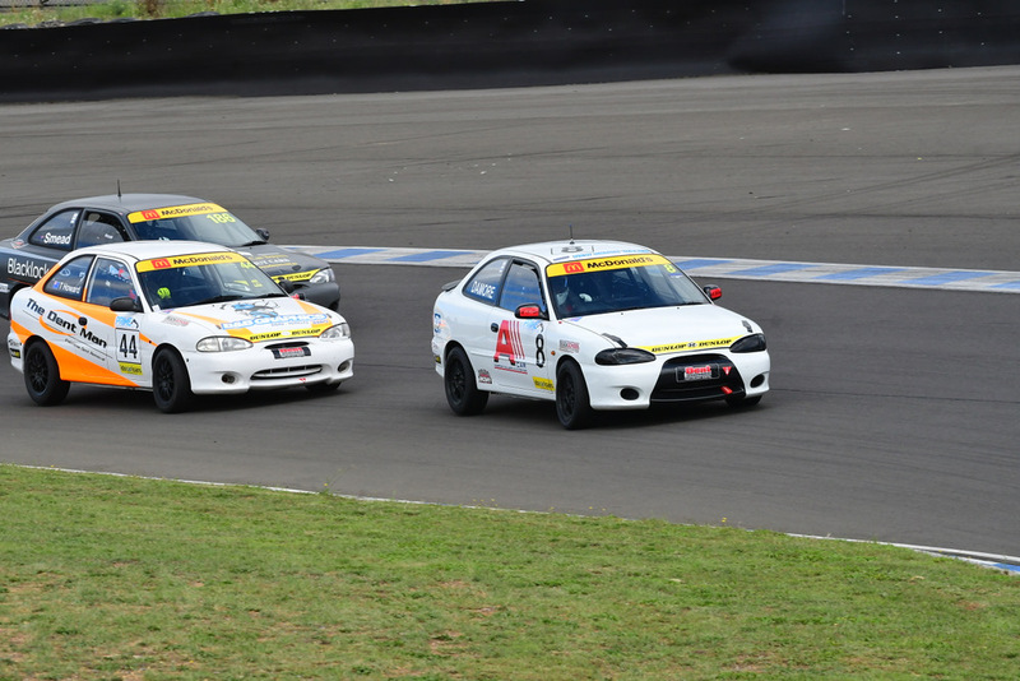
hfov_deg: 6.2
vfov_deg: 4.2
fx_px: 9353
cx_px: 510
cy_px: 340
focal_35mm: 330
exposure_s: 1/640
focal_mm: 220
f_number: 10
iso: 640
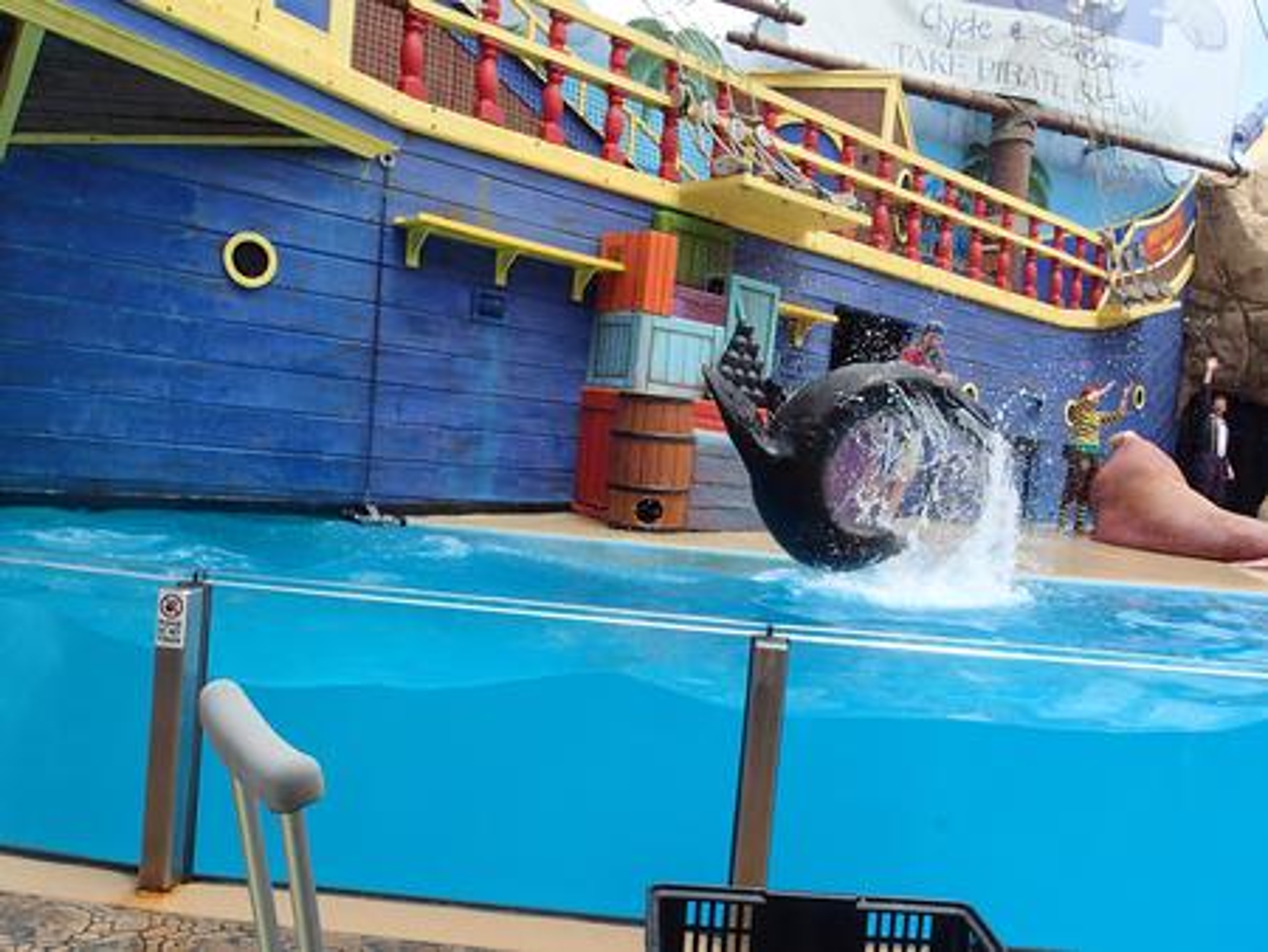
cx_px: 634
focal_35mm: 28
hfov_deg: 63.4
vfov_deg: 49.8
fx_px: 1026
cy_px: 476
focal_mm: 5.1
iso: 200
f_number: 3.2
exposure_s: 1/1250
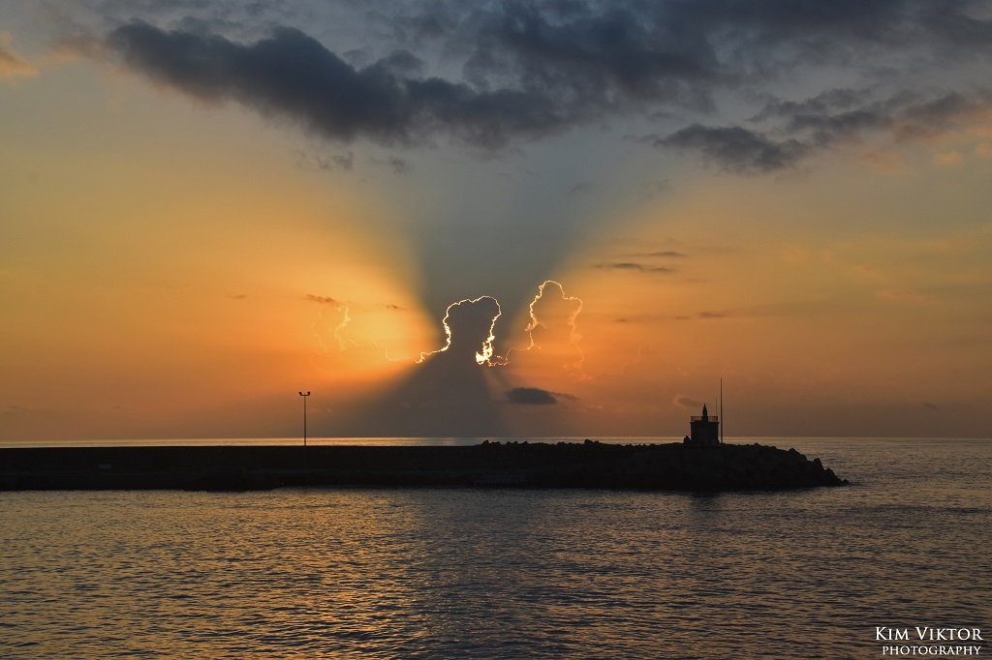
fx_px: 1570
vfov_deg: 23.8
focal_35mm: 57
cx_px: 496
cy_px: 330
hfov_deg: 35.1
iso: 320
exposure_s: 1/500
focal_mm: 38
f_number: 11
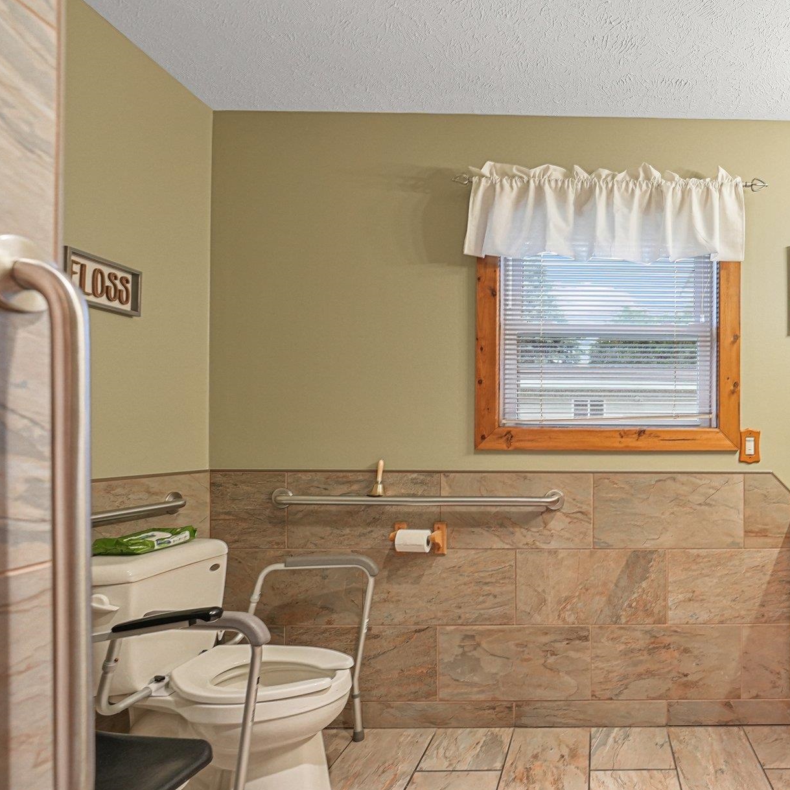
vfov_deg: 74.5
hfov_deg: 69.0
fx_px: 516
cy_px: 442
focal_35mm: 20
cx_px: 610
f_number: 4
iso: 2500
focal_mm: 14
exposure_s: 1/80
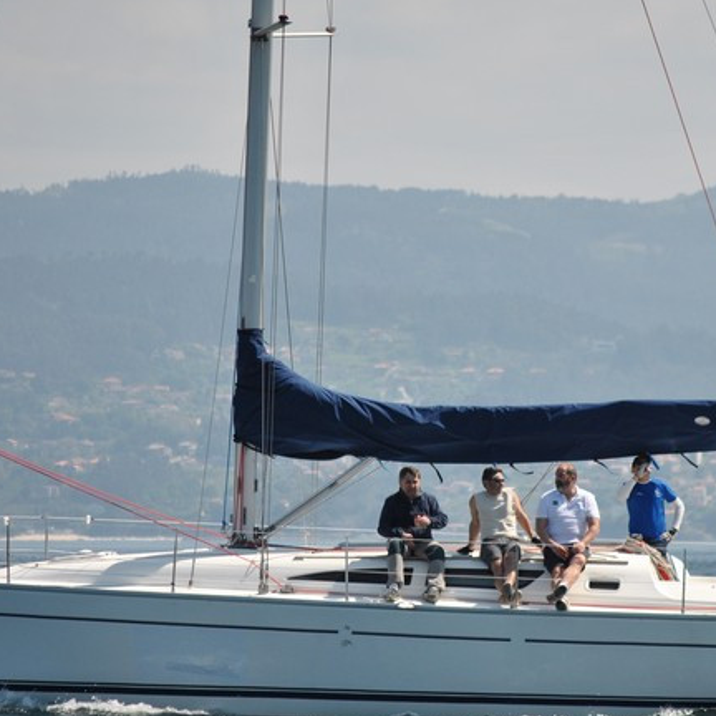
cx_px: 467
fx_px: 8983
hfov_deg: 4.6
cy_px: 375
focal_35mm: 384
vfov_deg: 4.6
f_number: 5
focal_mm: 145
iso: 200
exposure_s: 1/1250
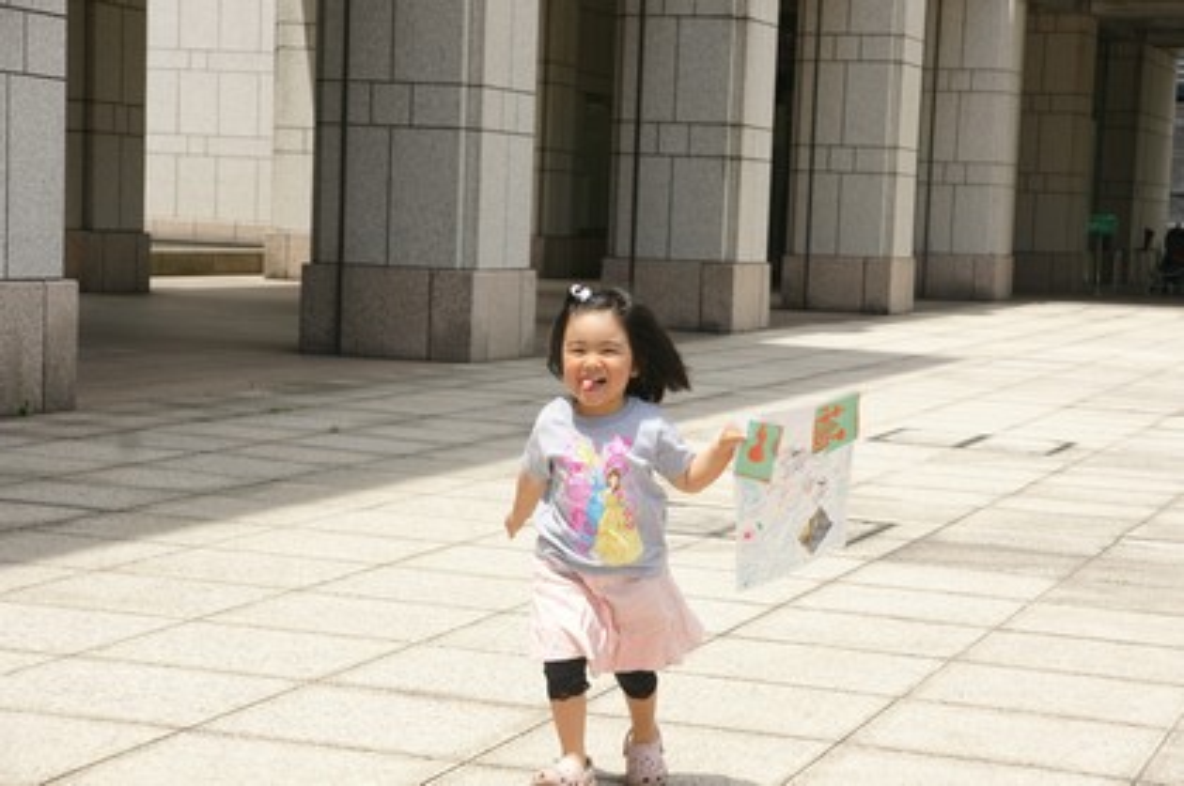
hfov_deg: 24.6
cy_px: 393
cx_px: 592
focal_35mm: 82
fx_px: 2710
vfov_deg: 16.5
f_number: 7.1
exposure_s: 1/400
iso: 200
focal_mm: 55
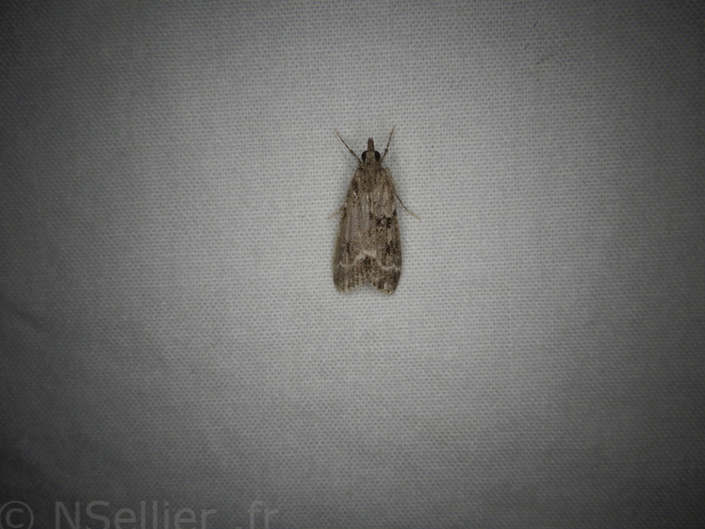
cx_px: 355
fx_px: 733
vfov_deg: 39.7
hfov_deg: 51.4
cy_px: 267
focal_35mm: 36
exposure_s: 1/1000
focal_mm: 6.1
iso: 125
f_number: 4.6
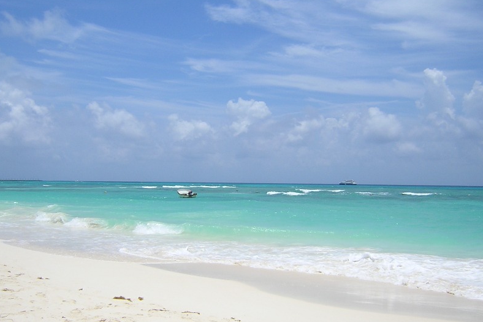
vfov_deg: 35.1
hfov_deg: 50.7
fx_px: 510
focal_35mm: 38
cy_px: 177
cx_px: 242
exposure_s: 1/705
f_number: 5.2
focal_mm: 4.7
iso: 100
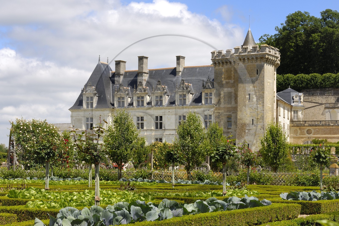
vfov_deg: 18.9
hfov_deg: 28.1
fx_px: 678
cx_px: 170
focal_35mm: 72
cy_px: 113
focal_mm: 48
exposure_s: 1/100
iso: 100
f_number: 11
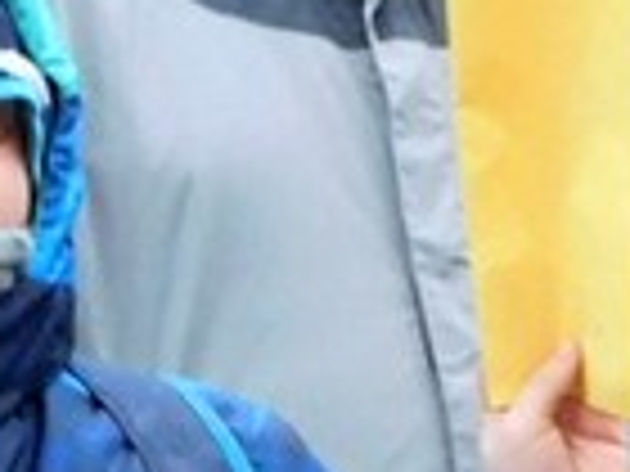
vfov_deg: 2.7
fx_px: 10028
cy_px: 407
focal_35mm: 551
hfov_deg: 3.6
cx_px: 850
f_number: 4.5
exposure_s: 1/8
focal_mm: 12.5
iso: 400
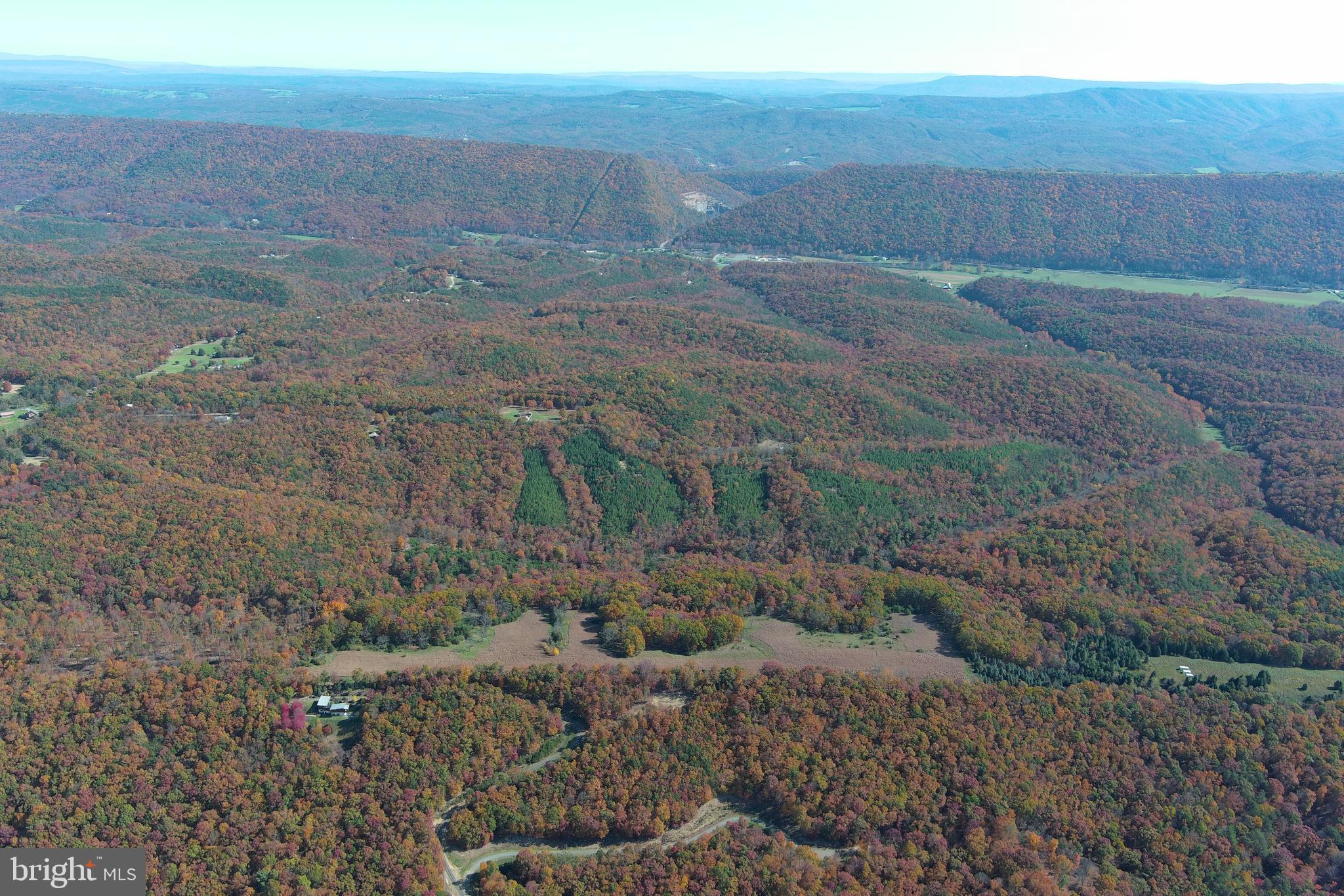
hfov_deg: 63.7
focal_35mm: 29
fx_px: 1083
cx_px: 672
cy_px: 448
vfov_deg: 45.0
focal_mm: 10.57
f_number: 2.8
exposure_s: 1/659
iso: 100
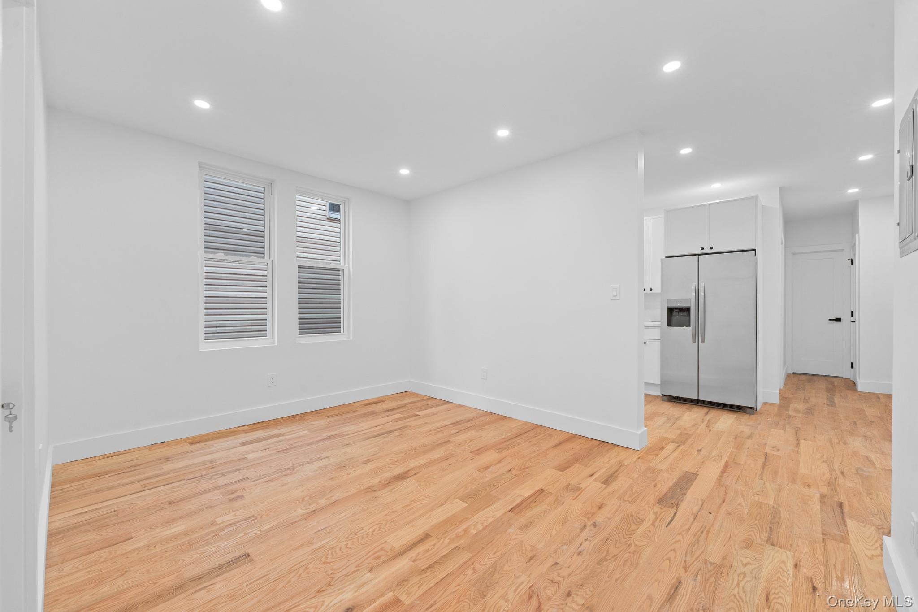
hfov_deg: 104.3
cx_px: 459
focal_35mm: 14
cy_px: 306
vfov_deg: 81.2
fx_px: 357
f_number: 10
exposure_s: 1/4
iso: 400
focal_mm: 14
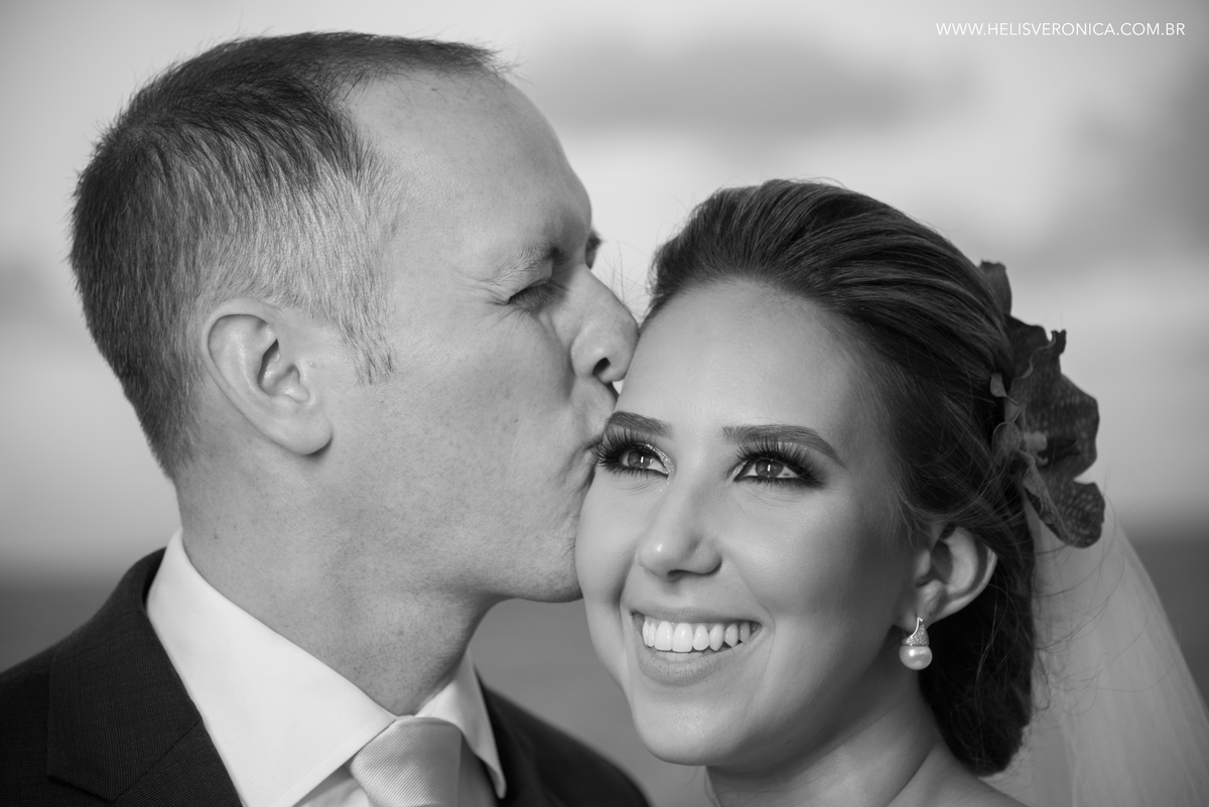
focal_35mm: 105
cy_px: 404
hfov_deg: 19.4
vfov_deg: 13.1
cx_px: 604
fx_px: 3527
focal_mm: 105
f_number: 4
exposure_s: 1/200
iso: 200
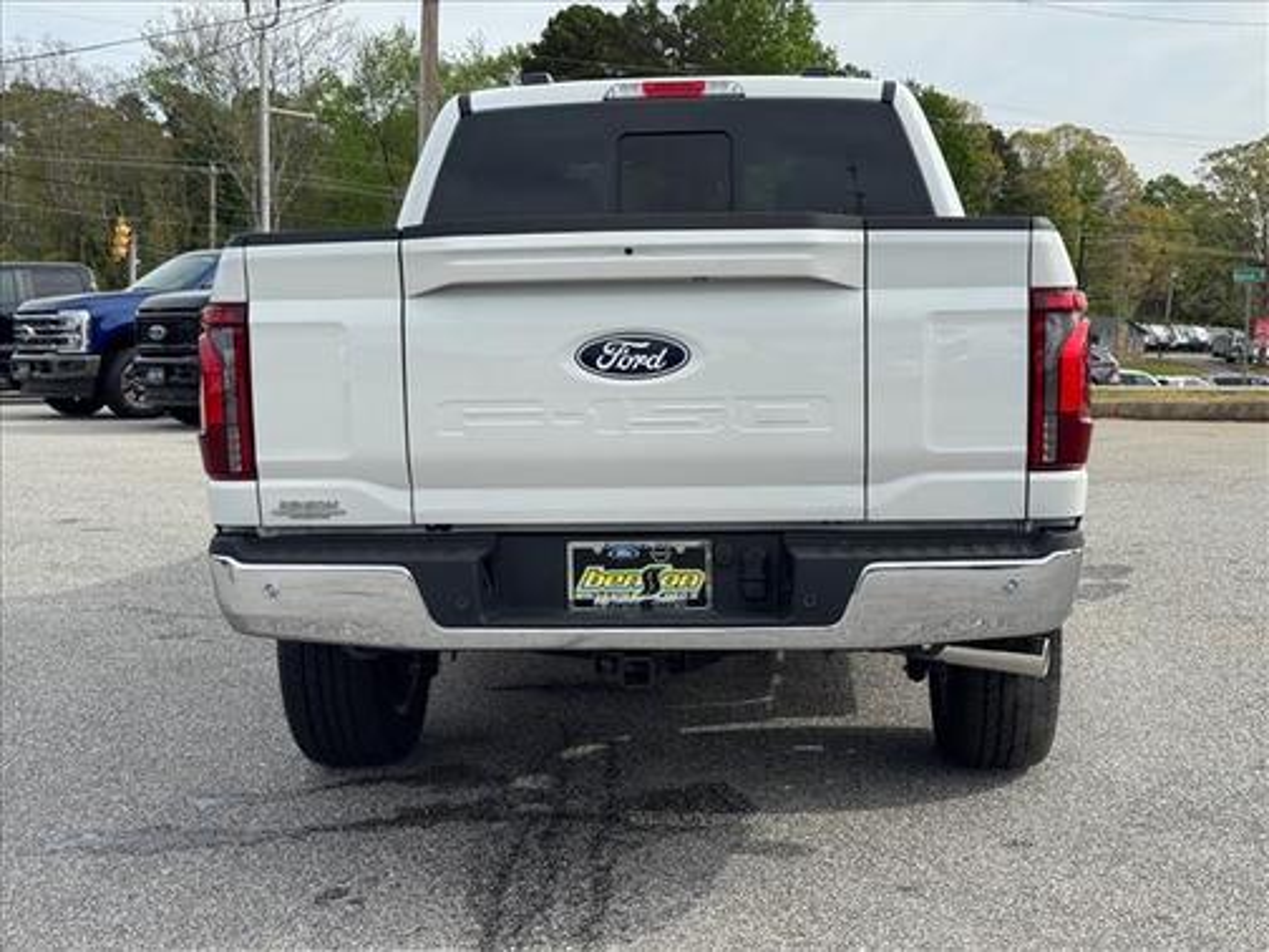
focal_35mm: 48
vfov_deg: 30.3
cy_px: 476
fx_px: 1760
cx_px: 634
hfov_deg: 39.7
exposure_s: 1/3610
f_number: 1.78
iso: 64
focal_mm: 6.76
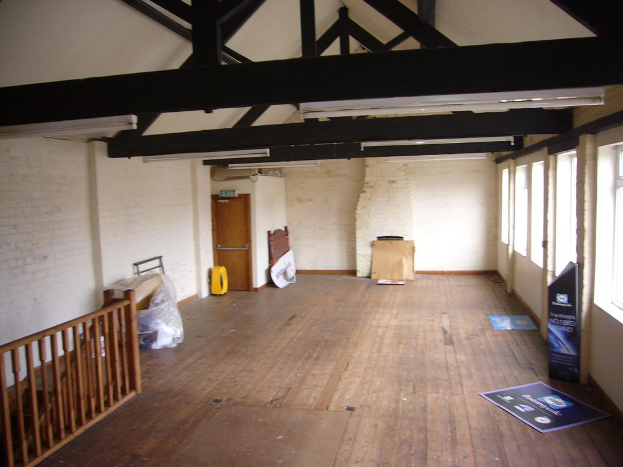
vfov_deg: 49.7
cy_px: 234
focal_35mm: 28
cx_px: 312
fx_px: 504
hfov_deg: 63.4
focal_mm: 4.6
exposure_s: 1/30
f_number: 2.8
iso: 80
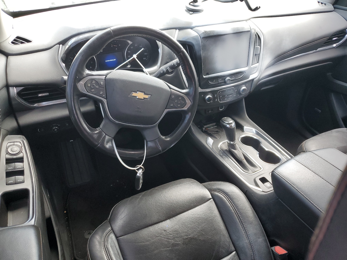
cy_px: 130
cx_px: 174
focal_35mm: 26
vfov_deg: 53.1
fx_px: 261
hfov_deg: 67.3
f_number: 1.5
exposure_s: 1/120
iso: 80
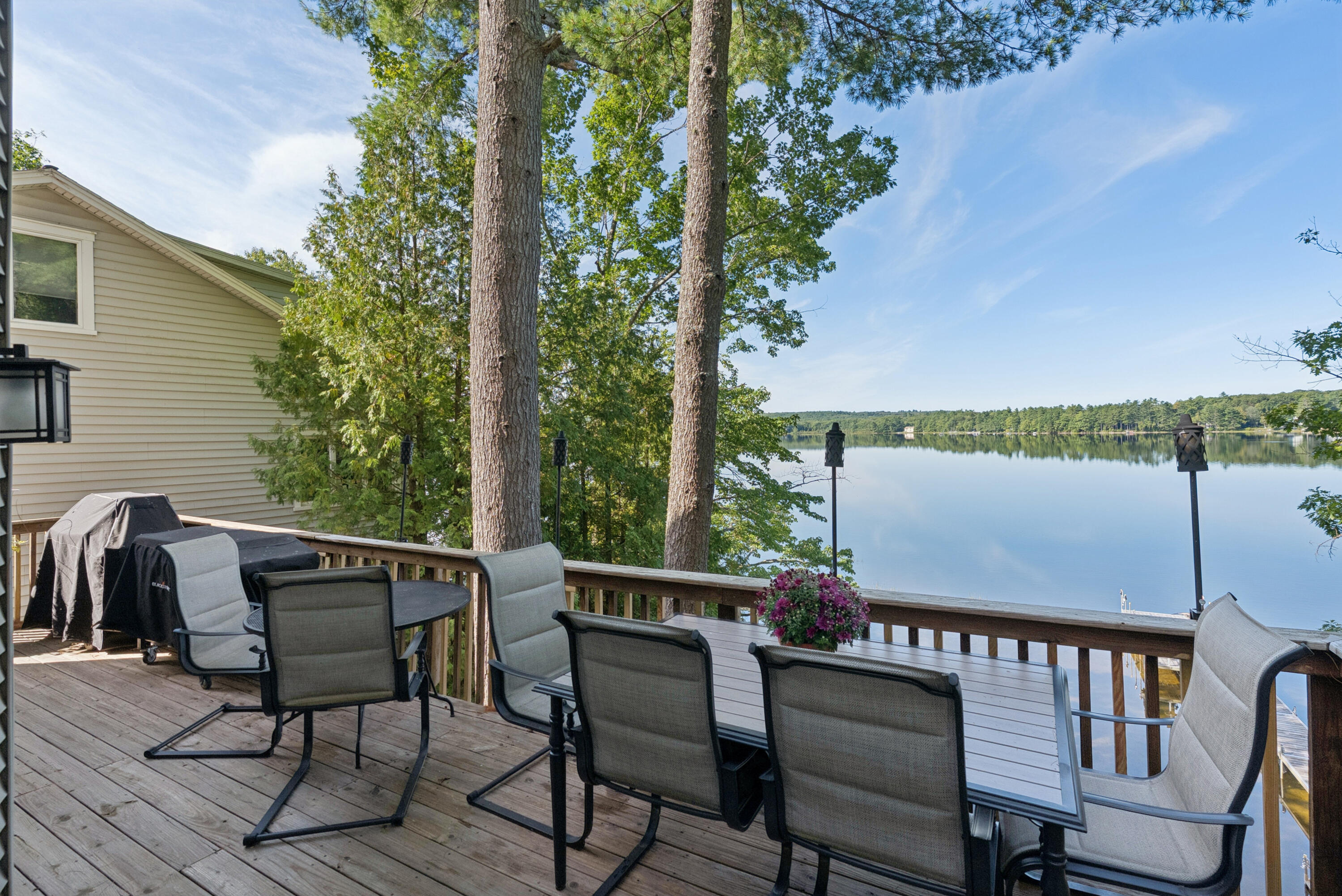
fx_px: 597
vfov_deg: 73.8
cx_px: 671
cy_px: 448
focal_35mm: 16
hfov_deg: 96.7
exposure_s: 1/400
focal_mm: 16
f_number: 7.1
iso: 320
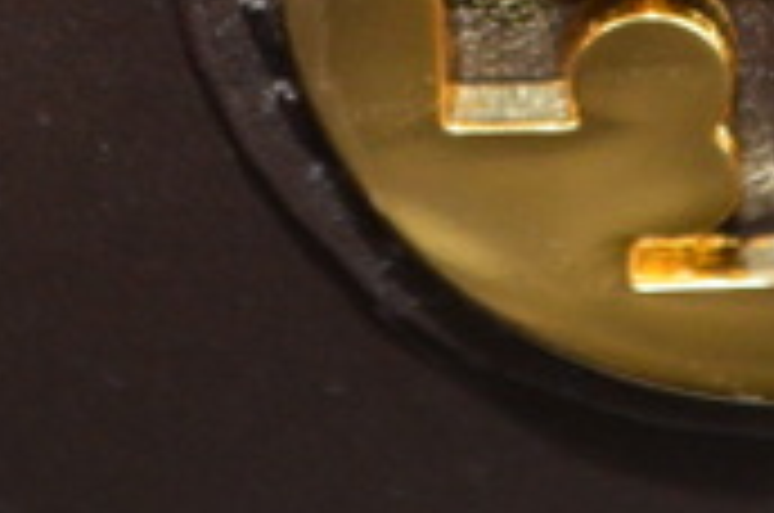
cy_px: -153
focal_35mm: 336
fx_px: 7211
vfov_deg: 4.1
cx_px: 603
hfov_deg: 6.1
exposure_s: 1/60
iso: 2000
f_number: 5.6
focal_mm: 55
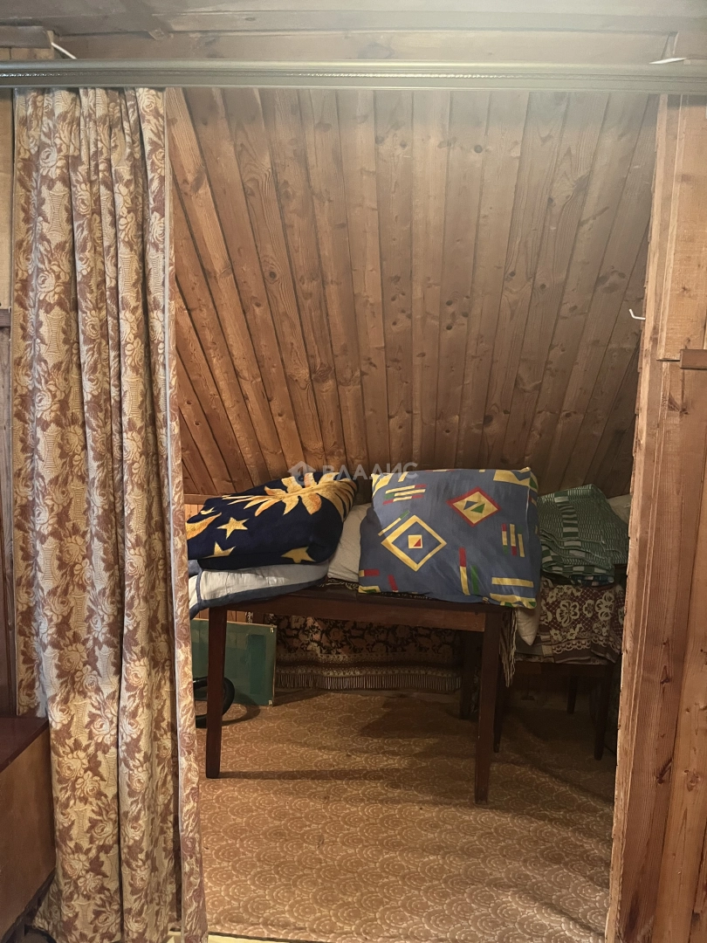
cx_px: 354
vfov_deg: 67.3
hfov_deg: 53.1
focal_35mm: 26
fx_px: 708
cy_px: 472
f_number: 1.6
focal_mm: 5.1
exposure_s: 1/25
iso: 500
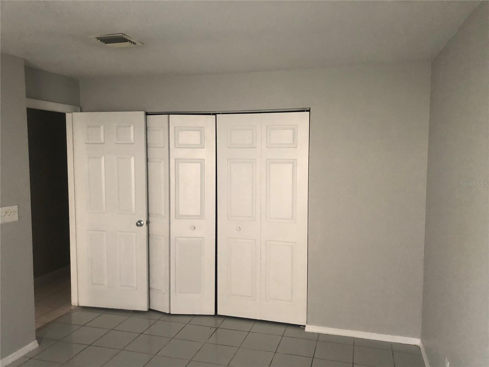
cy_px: 184
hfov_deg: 63.4
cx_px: 244
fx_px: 396
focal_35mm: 28
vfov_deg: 49.7
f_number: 1.8
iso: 100
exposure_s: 1/15
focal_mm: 3.99
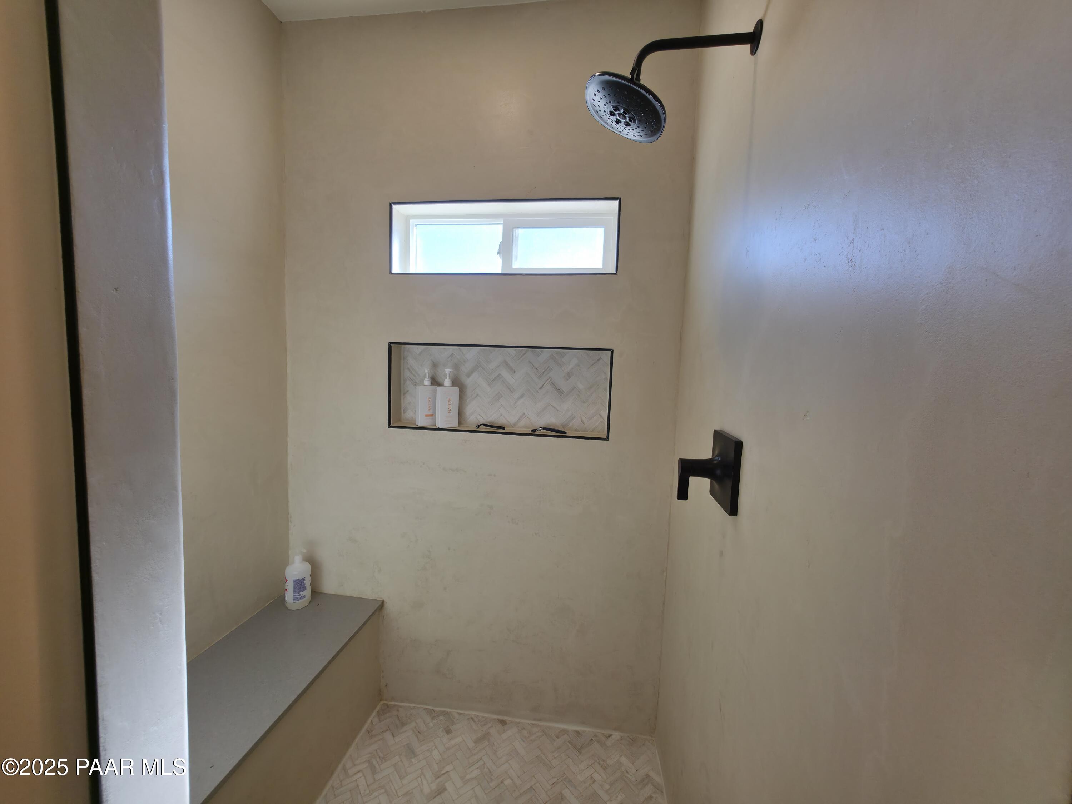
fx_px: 403
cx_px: 536
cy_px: 402
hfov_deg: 106.2
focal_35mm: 13
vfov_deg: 89.9
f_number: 1.9
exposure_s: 1/172
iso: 25
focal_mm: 2.2
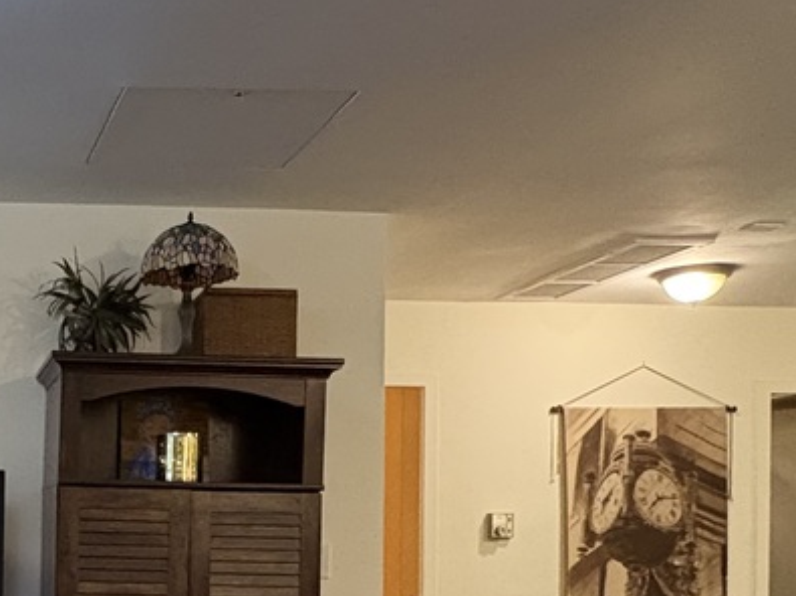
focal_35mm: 51
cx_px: -58
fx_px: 1172
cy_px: 554
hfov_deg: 33.2
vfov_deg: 27.4
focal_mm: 2.22
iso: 800
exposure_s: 1/60
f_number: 2.2
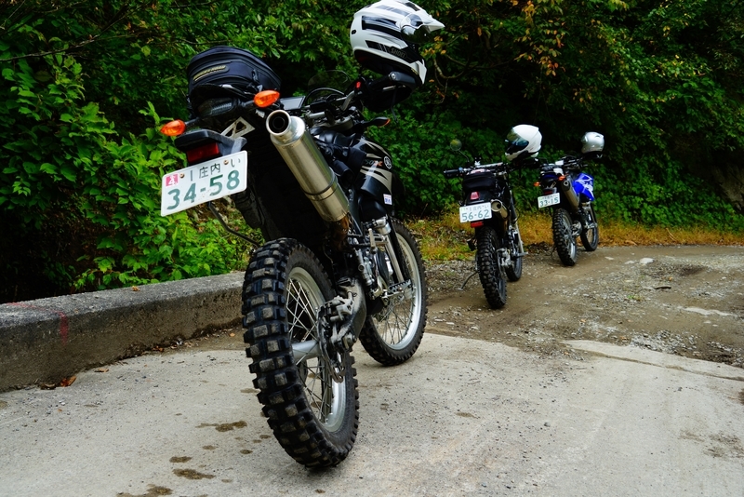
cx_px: 372
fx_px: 724
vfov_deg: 37.9
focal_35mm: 35
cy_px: 248
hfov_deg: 54.4
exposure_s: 1/80
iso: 100
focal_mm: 35
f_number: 6.3
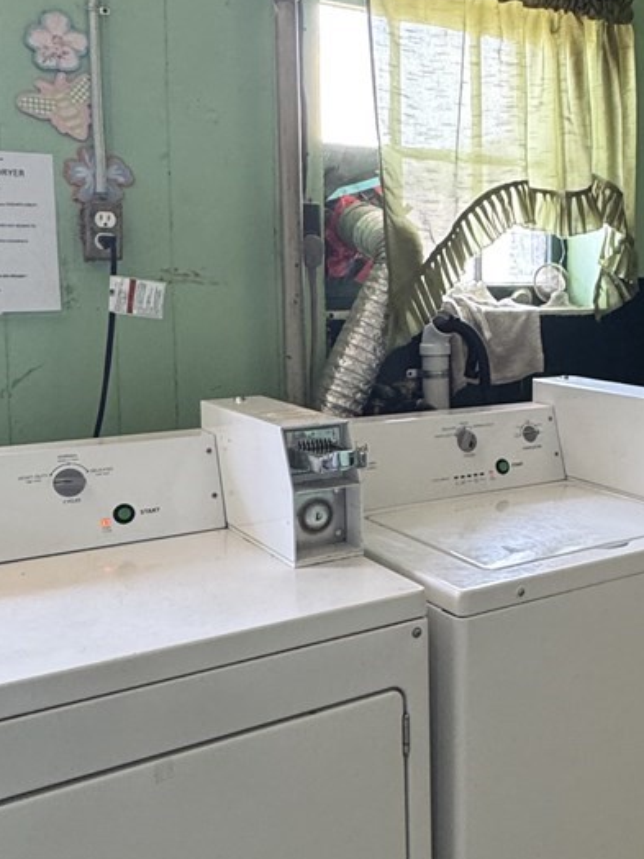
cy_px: 346
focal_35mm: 41
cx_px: 647
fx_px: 1017
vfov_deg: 45.5
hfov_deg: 32.3
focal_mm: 2.22
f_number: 2.2
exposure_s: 1/60
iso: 200
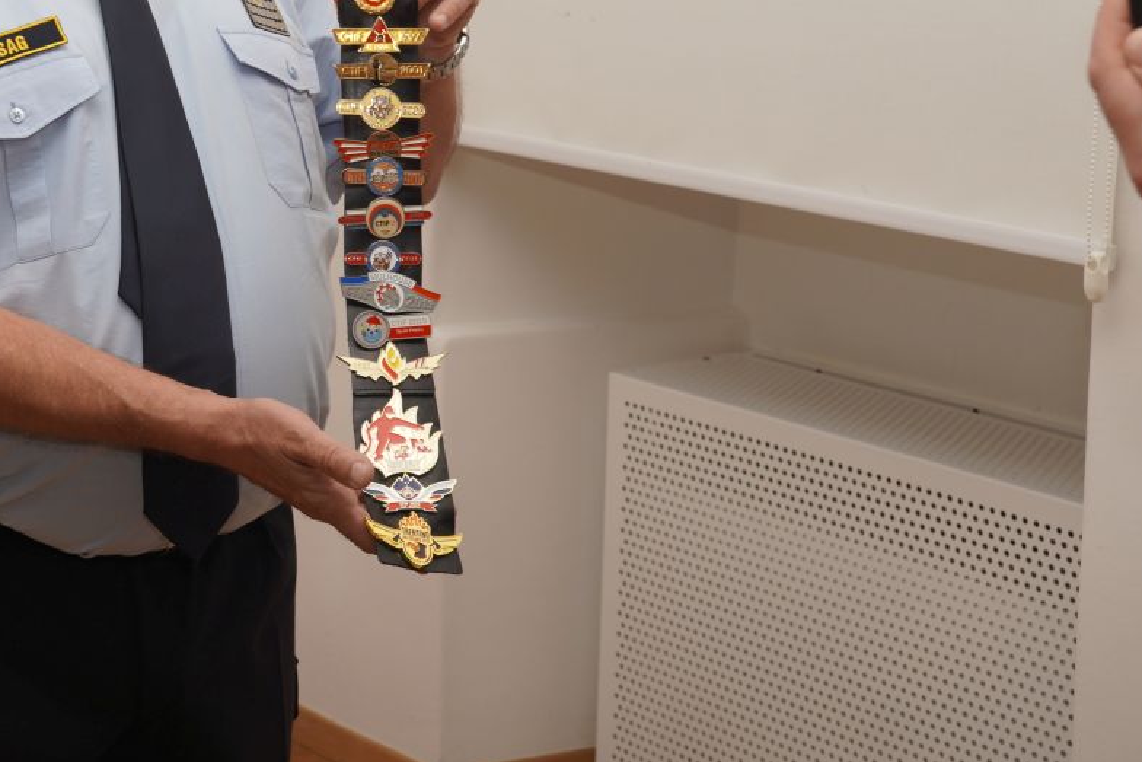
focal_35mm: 72
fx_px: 2290
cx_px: 125
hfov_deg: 27.1
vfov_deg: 18.7
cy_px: 160
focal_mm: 25.4
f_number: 4.5
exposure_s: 1/200
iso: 200
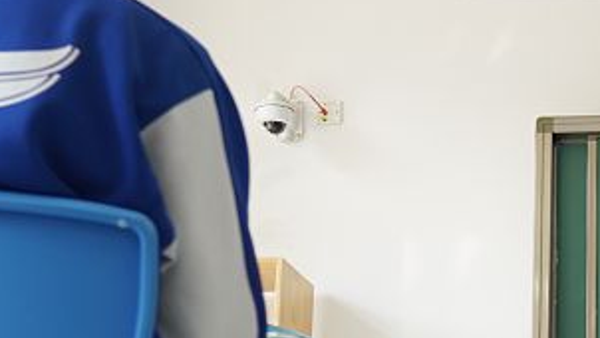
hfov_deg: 18.7
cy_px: 339
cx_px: 916
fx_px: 1591
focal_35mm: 100
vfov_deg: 12.0
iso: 500
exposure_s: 1/125
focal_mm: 24
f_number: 4
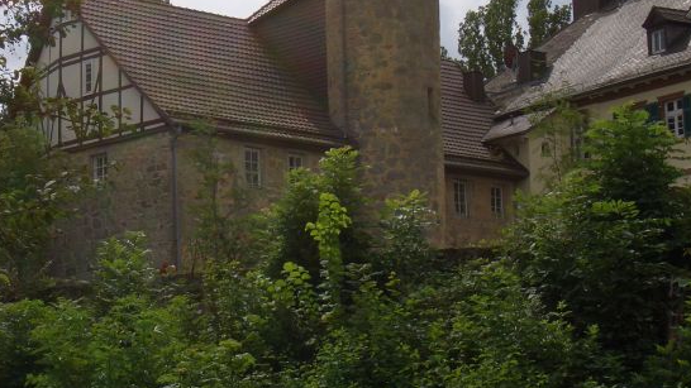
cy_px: 72
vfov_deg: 12.2
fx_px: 1814
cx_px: 299
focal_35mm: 99
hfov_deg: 21.6
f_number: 5.6
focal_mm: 10.2
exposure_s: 1/500
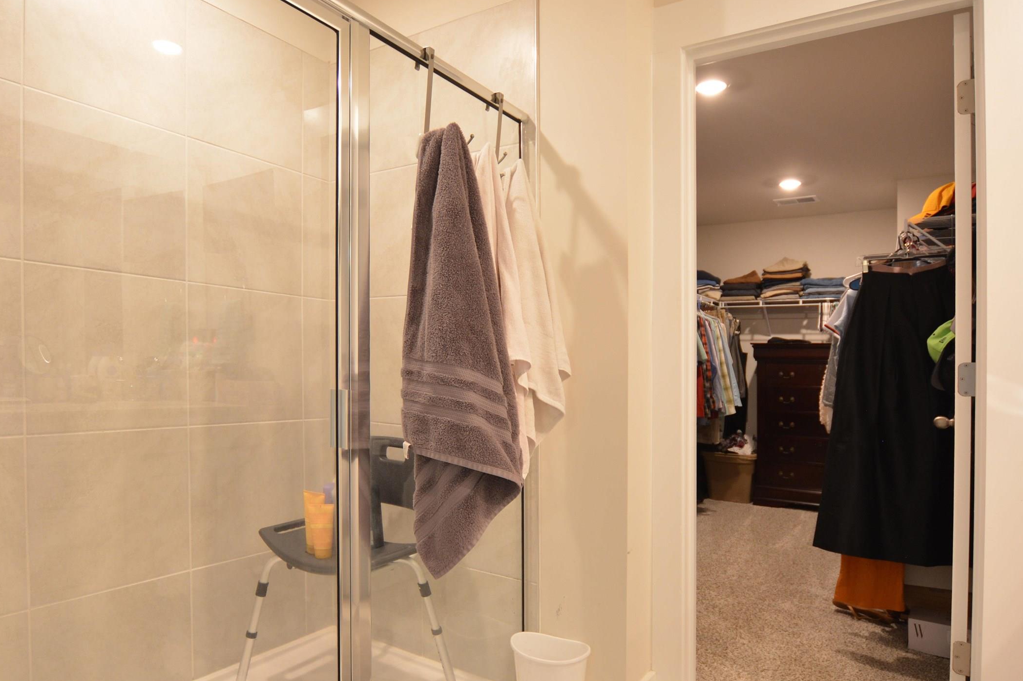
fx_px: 625
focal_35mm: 22
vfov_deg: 57.0
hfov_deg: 78.5
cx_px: 472
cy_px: 383
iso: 400
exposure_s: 1/25
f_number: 3.5
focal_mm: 10
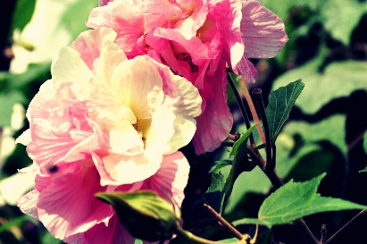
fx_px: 1130
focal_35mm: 111
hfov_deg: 18.4
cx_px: 112
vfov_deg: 12.3
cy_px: 54
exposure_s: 1/2000
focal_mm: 40
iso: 400
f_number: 4.5
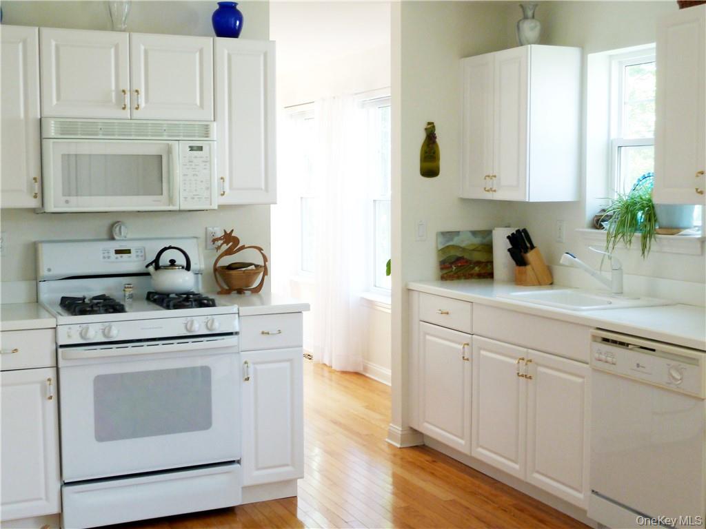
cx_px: 353
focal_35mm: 44
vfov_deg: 32.9
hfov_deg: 42.9
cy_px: 264
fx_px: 897
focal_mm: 7.3
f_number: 3.7
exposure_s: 1/30
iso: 125
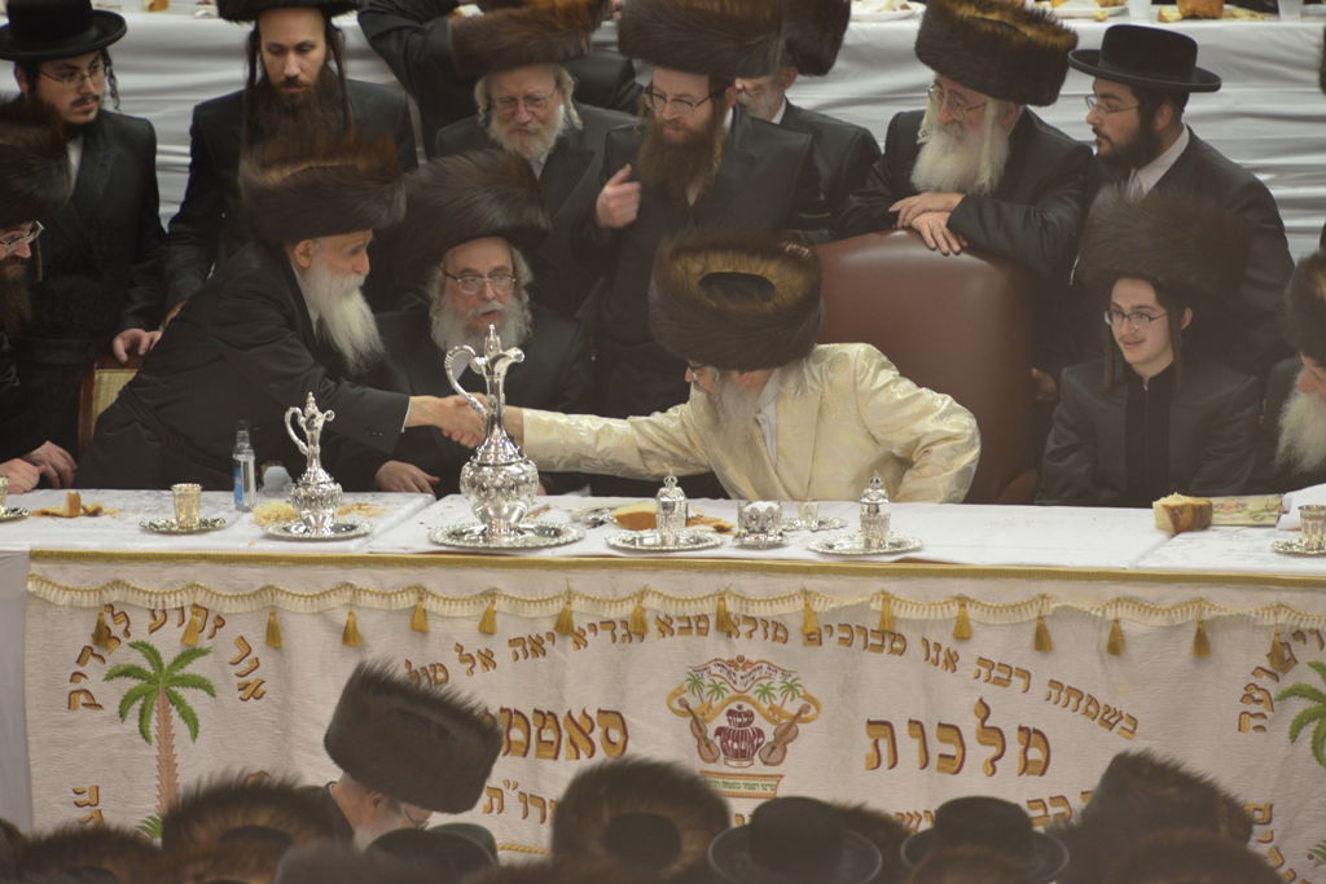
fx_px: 13261
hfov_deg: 5.7
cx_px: 663
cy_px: 442
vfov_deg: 3.8
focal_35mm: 360
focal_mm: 360
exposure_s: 1/100
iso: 1600
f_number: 5.6
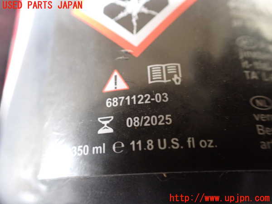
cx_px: 136
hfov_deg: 60.0
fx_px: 236
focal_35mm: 30
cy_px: 102
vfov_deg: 46.8
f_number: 2.3
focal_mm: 5.4
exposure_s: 1/30
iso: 800
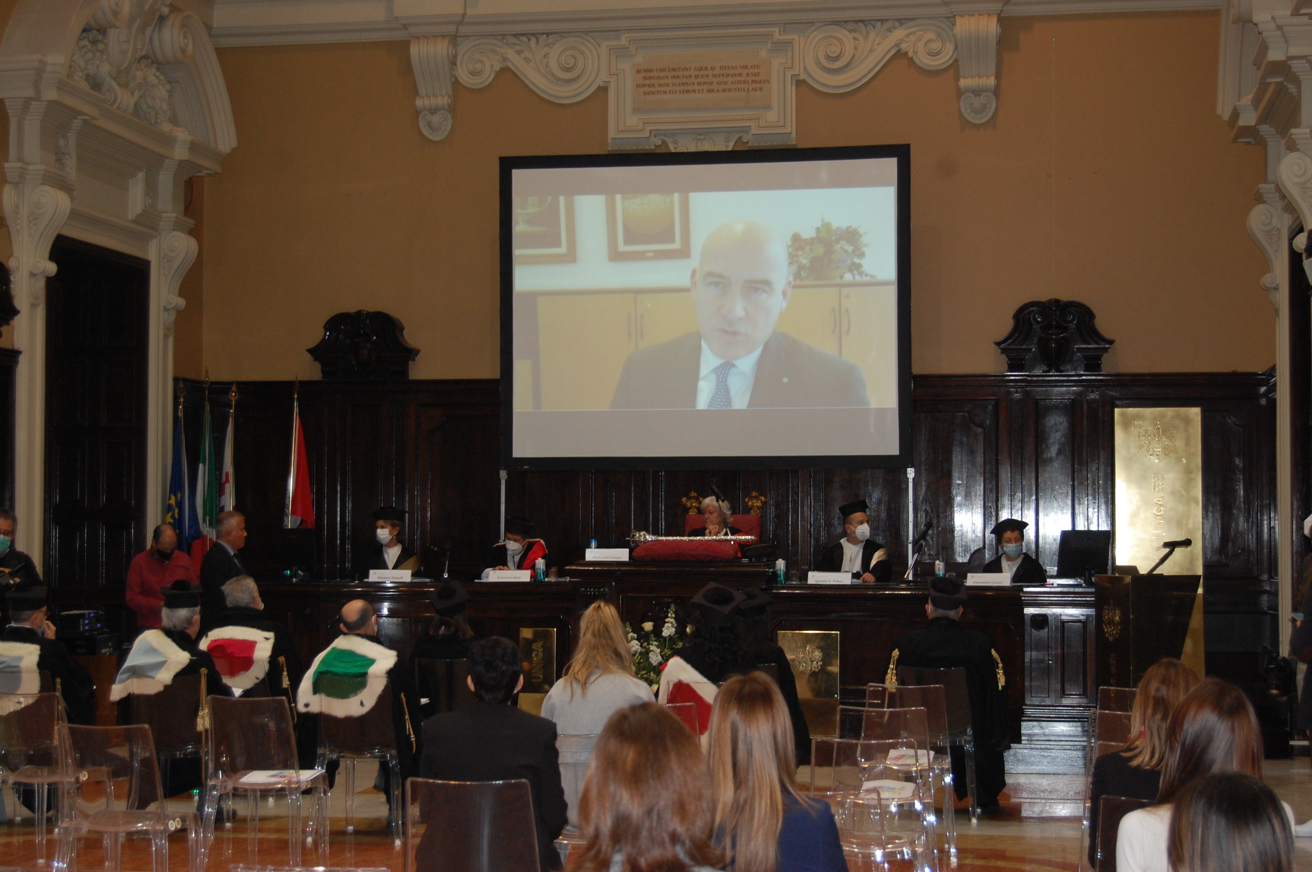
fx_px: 2075
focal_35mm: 57
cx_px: 656
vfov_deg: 23.7
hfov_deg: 35.1
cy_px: 436
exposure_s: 1/60
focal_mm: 38
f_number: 5
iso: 640
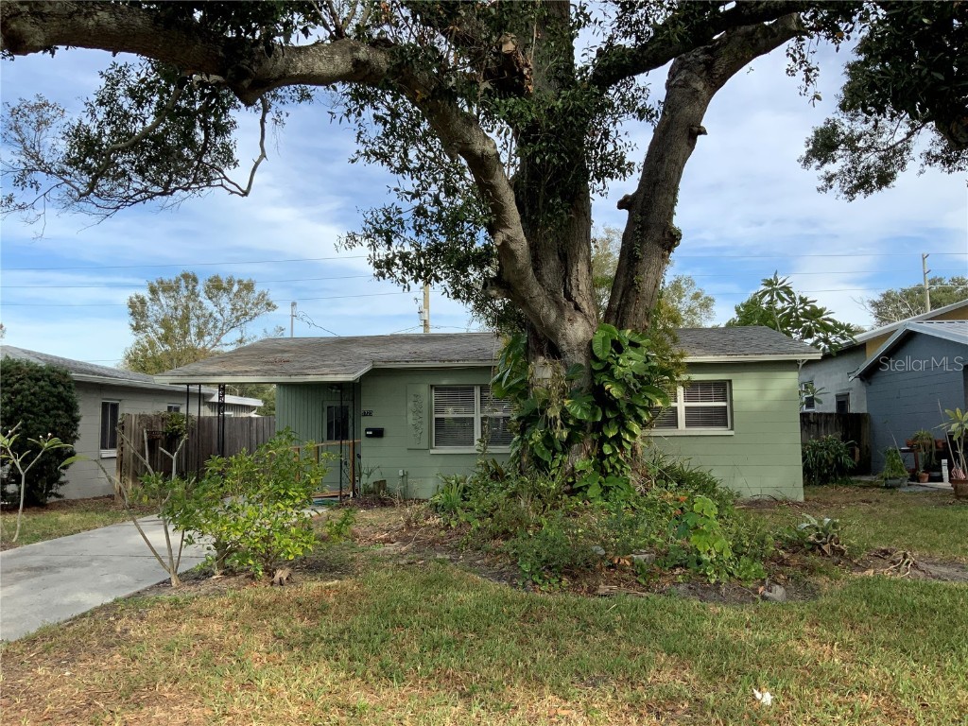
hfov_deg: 61.7
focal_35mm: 29
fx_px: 811
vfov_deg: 48.2
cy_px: 363
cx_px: 484
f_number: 1.8
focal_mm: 3
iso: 16
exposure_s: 1/1076
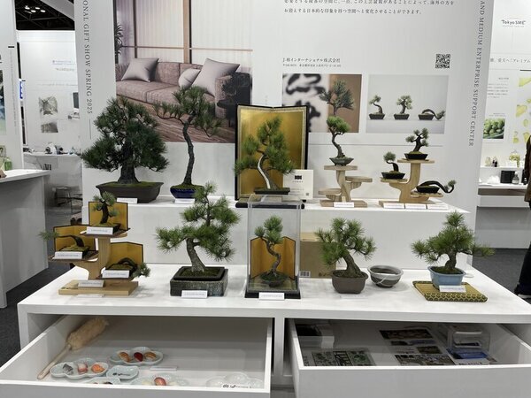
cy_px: 199
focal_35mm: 26
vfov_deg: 53.1
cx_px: 266
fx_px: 399
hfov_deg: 67.3
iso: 40
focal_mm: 4.2
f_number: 1.6
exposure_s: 1/100
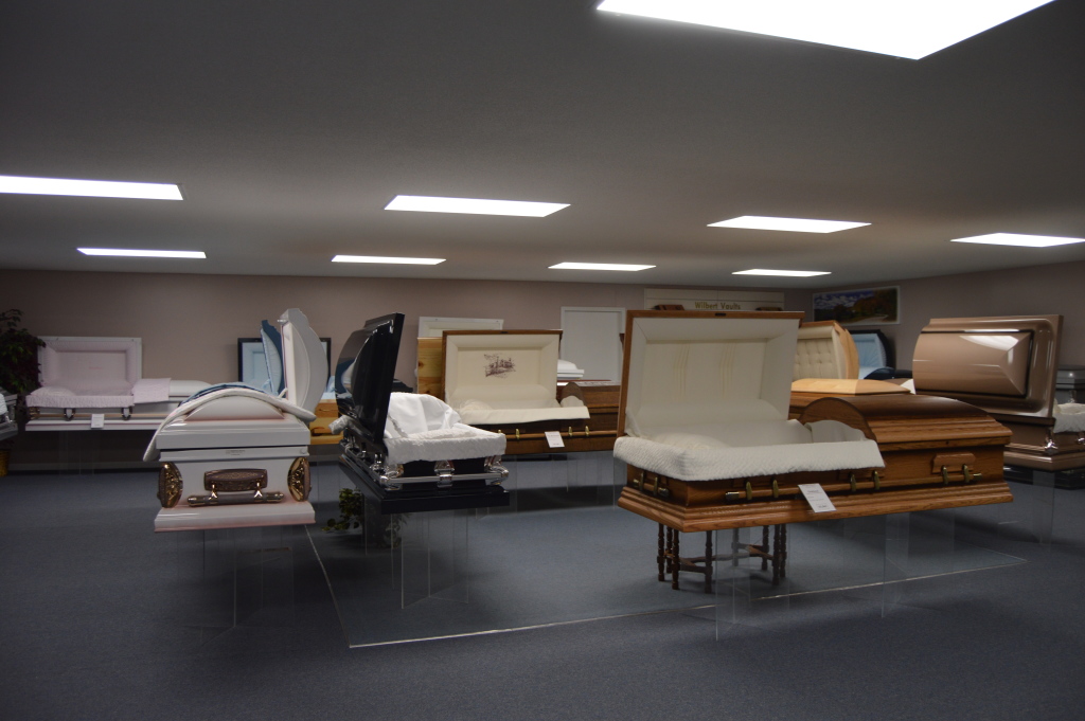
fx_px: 813
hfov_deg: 67.4
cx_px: 542
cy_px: 360
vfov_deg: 47.9
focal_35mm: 27
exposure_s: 1/60
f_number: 4
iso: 400
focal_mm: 18
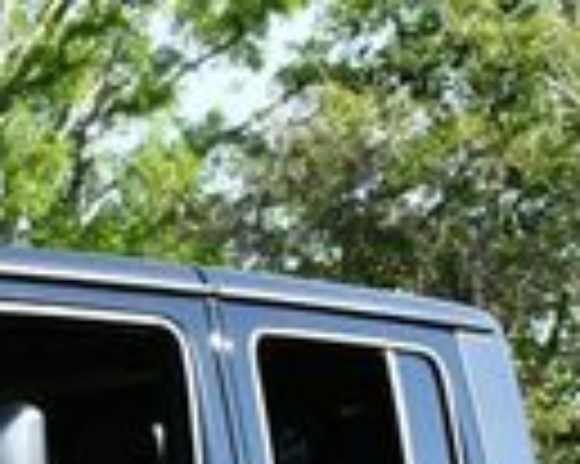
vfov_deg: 9.0
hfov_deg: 11.0
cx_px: -306
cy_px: 631
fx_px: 2882
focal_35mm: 168
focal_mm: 18
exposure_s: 1/250
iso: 200
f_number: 7.1
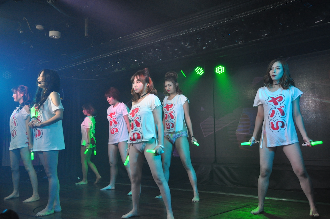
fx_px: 357
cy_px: 110
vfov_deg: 34.1
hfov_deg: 49.6
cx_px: 165
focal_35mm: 39
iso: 1600
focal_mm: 26
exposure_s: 1/750
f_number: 3.8
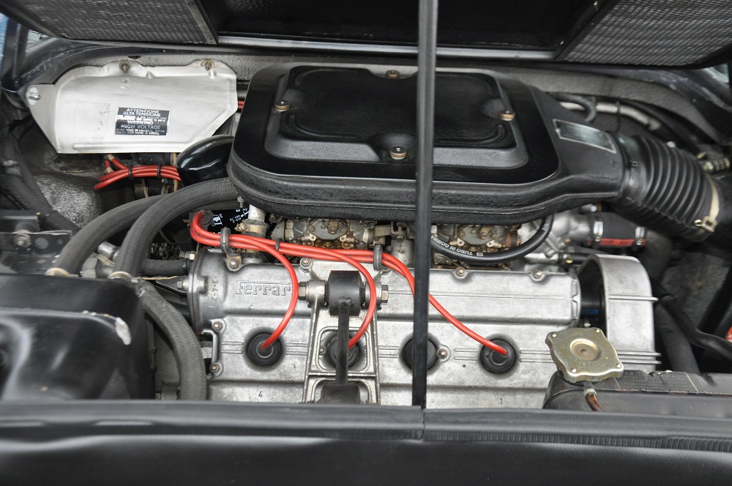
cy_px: 243
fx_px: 853
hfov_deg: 46.5
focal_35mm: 42
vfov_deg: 31.8
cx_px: 366
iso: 800
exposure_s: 1/100
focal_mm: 28
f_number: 4
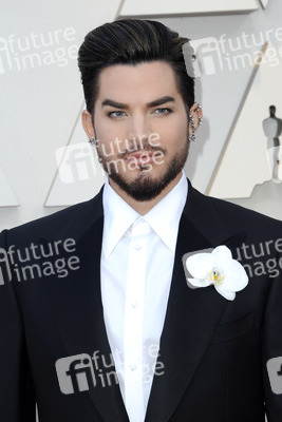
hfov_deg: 8.1
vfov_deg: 12.1
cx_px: 141
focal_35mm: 170
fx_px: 1996
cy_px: 211
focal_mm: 170
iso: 800
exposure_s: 1/250
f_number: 8
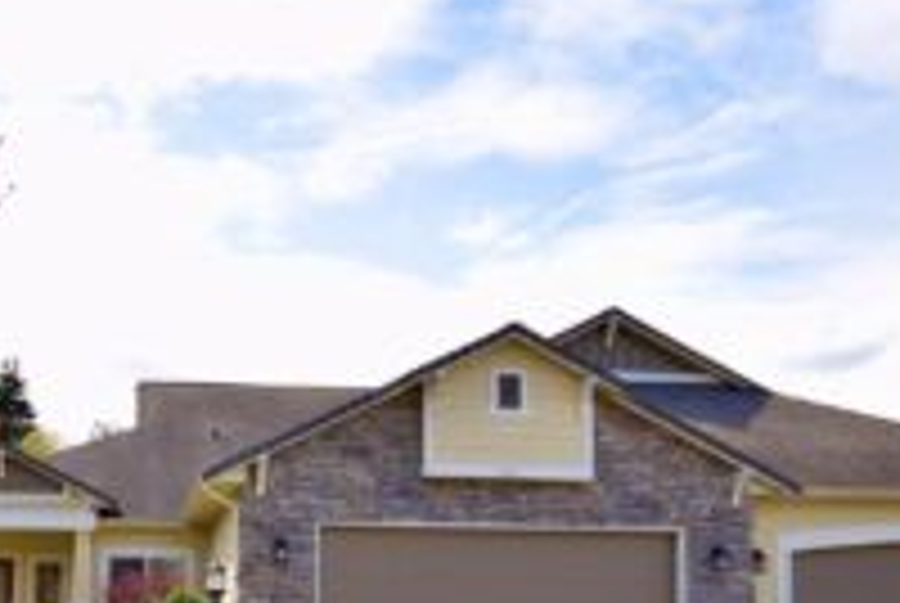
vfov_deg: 25.8
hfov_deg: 38.2
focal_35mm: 51
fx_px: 1277
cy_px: 538
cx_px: 274
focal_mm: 17
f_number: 7.1
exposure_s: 1/200
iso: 100
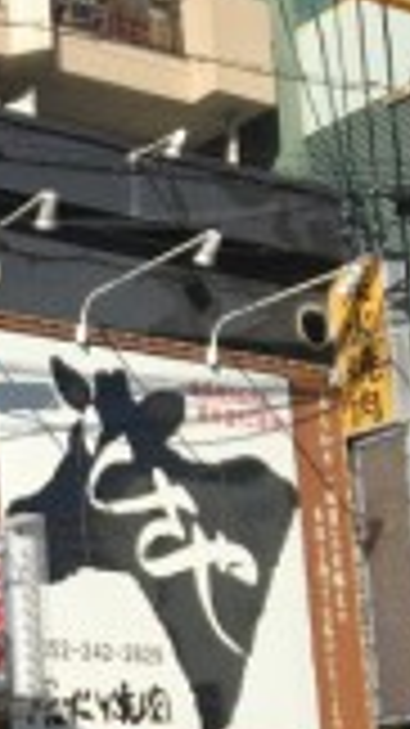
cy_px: 695
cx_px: -396
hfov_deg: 12.7
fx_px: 1625
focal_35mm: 84
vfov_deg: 24.4
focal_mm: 4.15
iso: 25
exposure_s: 1/1508
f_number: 2.2
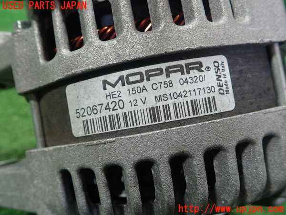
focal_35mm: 30
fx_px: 248
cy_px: 108
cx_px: 143
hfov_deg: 60.0
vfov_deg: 46.8
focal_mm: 5.5
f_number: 2.3
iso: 250
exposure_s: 1/125
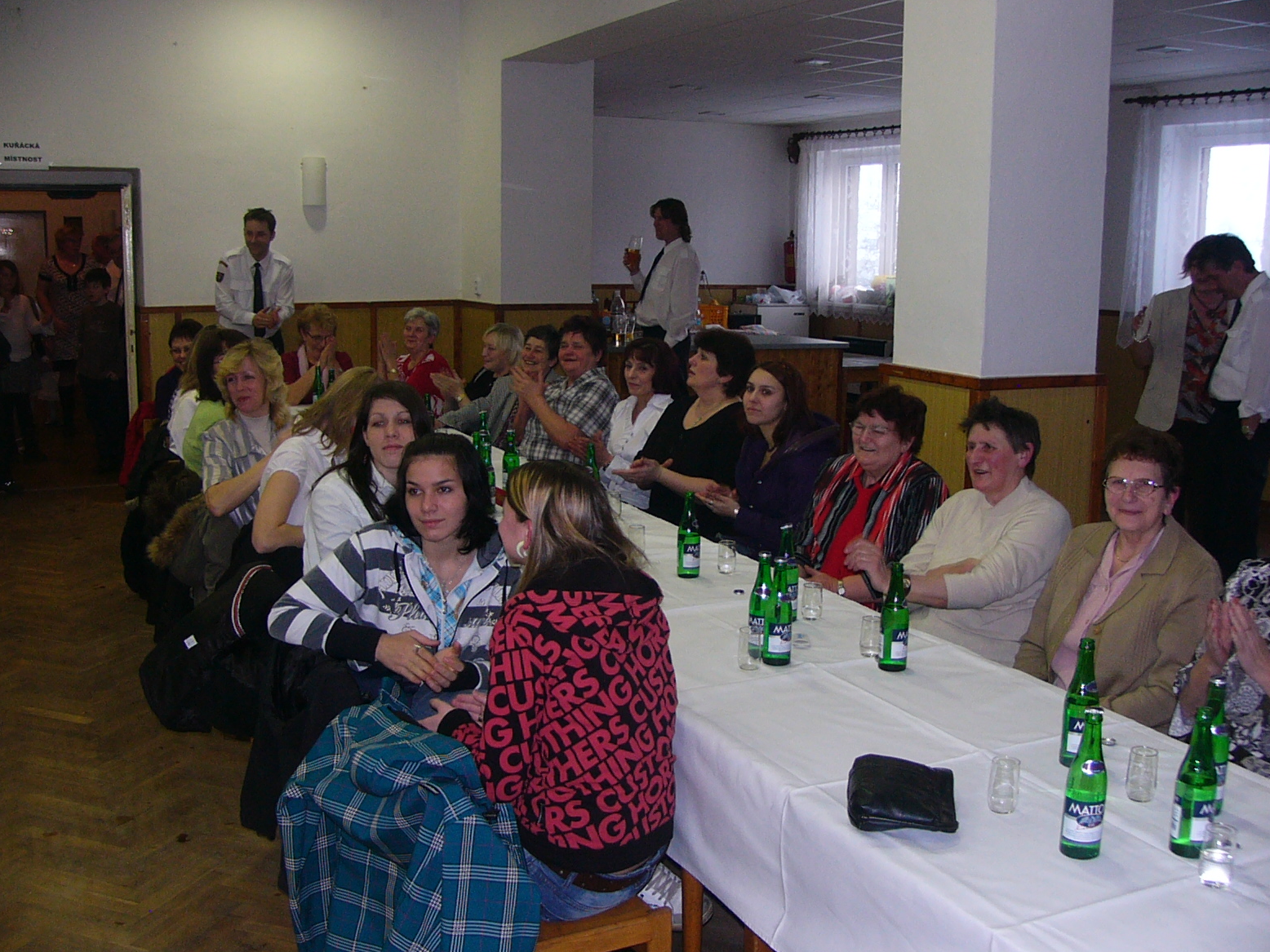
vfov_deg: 39.7
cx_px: 619
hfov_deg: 51.3
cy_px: 484
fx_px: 1321
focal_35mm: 36
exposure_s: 1/30
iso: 100
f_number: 2.8
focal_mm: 4.6
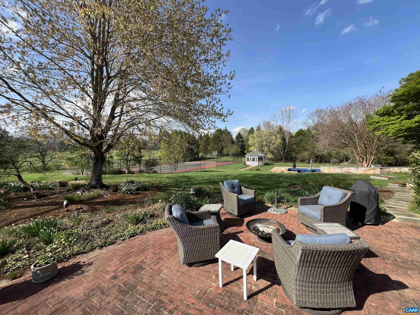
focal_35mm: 13
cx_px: 210
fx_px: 158
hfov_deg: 106.2
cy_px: 158
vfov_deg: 89.9
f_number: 1.8
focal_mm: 1.57
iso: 32
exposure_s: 1/847
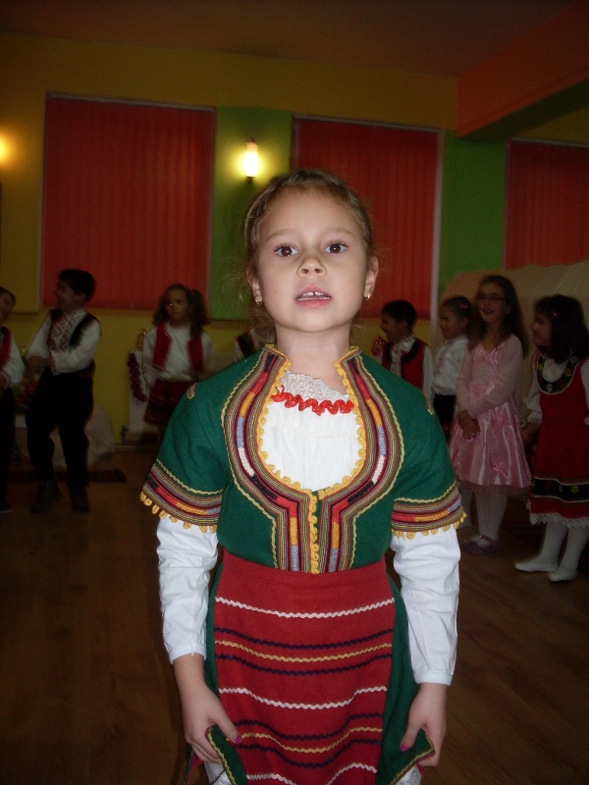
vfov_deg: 49.0
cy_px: 392
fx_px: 862
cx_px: 294
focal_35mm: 38
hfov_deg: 37.7
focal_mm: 6.3
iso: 100
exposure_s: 1/45
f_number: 2.8
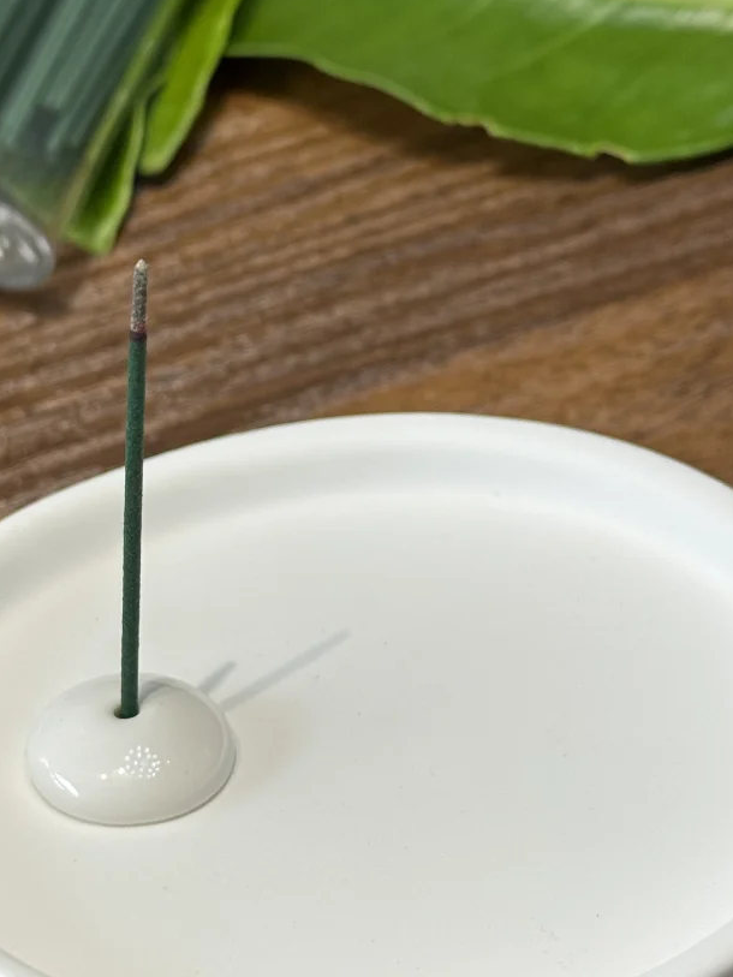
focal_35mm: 85
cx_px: 273
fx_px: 2399
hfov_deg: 17.3
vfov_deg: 23.0
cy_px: 535
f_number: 1.78
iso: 64
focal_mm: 6.76
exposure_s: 1/358
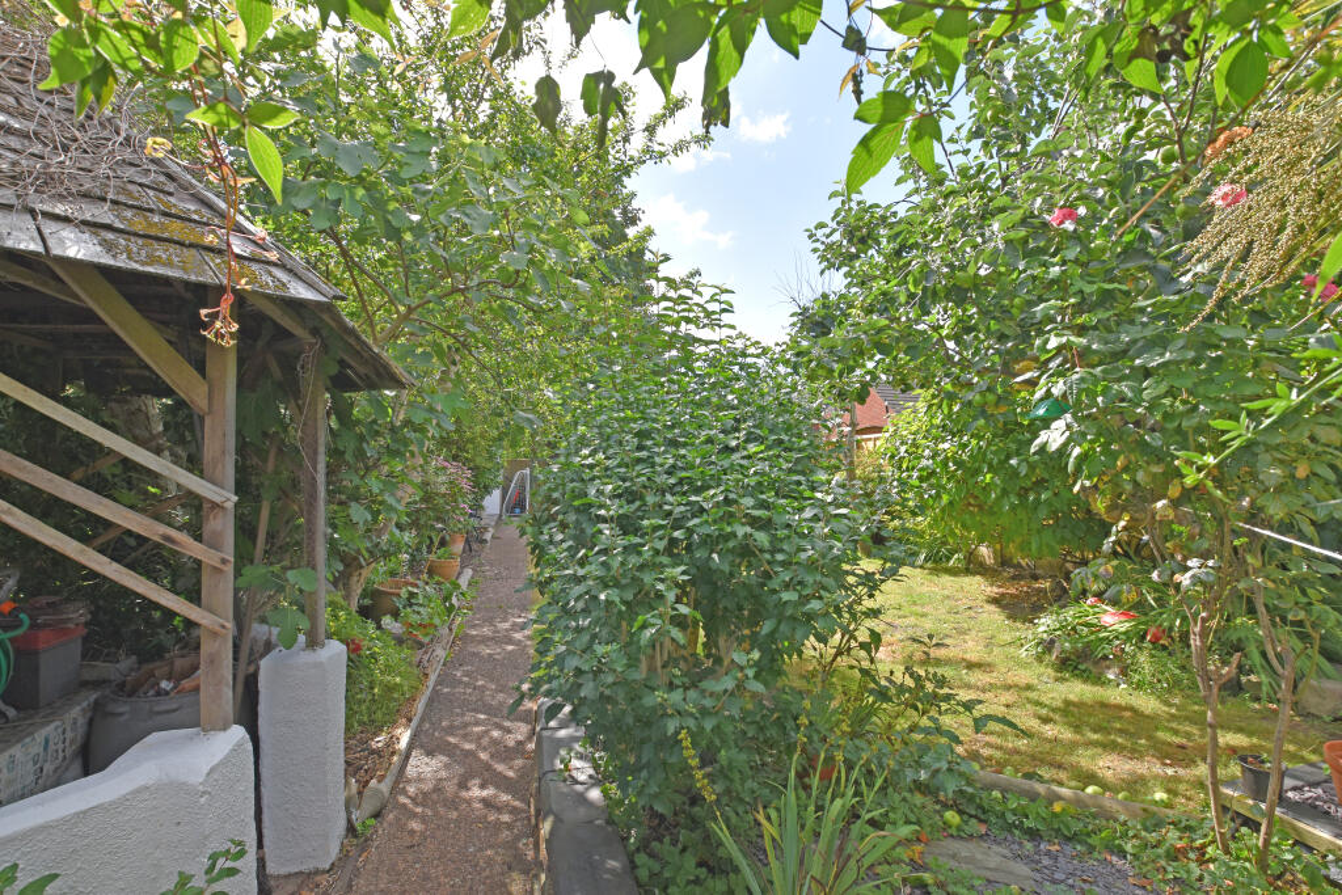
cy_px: 448
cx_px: 671
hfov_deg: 100.4
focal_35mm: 15
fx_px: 559
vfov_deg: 77.3
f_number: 7.1
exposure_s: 1/250
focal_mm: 10
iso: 200
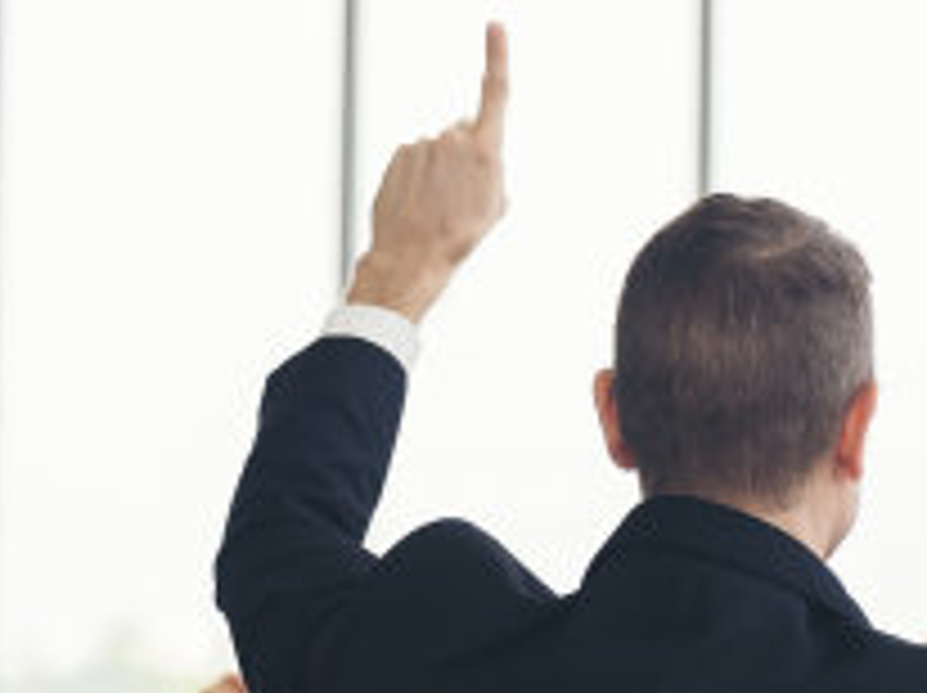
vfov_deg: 9.0
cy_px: 738
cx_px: 850
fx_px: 4360
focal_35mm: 163
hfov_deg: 12.0
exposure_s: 1/400
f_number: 2.8
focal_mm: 57
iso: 200
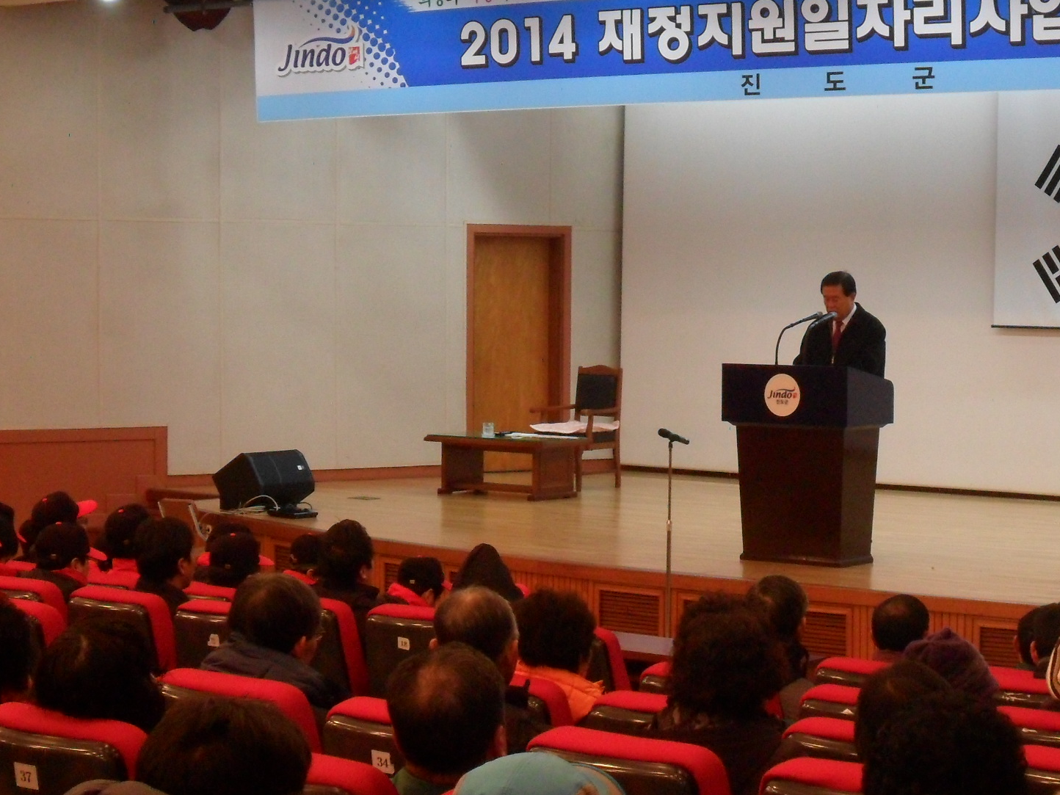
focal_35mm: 78
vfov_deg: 18.9
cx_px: 817
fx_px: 2388
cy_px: 458
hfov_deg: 24.7
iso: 200
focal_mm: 7.8
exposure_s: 1/20
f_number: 4.5
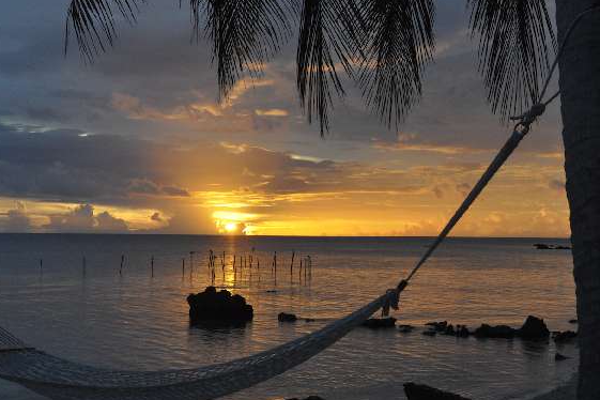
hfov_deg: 42.3
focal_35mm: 47
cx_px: 296
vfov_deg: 28.9
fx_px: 776
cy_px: 191
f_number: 13
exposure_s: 1/160
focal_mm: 29
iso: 1600
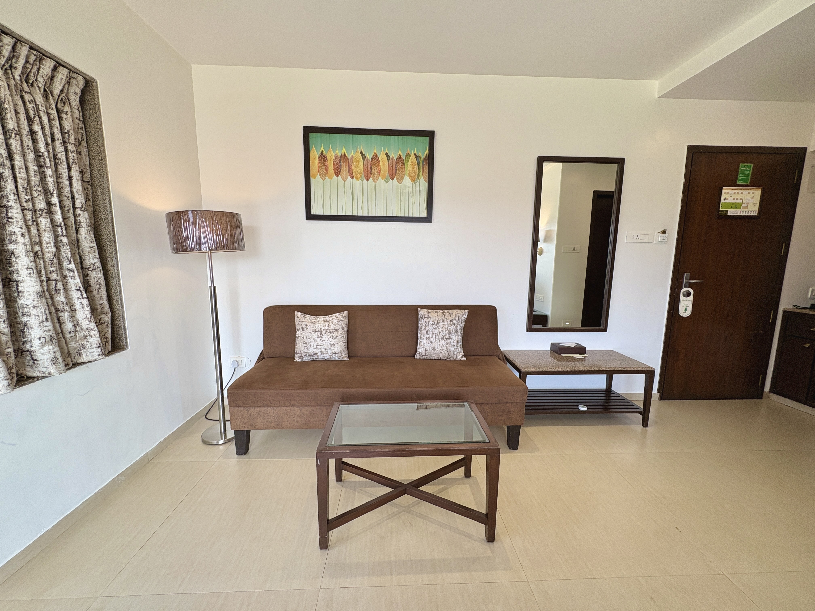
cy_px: 306
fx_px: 330
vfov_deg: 85.7
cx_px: 408
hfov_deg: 102.1
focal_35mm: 14
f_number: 2.2
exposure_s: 1/100
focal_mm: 2.22
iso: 40
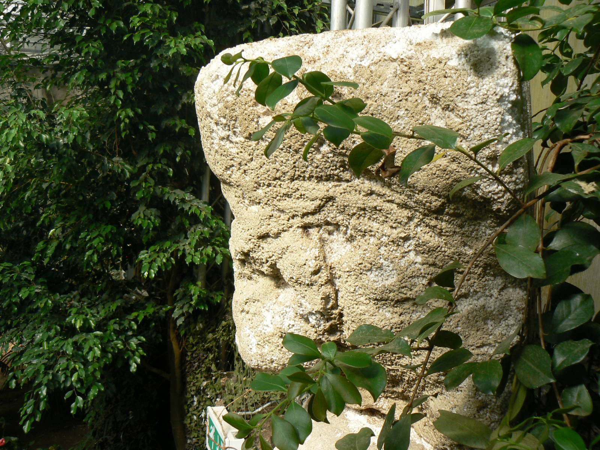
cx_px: 300
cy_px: 225
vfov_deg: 39.7
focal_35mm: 36
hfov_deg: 51.4
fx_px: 624
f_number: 5.6
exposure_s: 1/200
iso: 80
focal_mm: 6
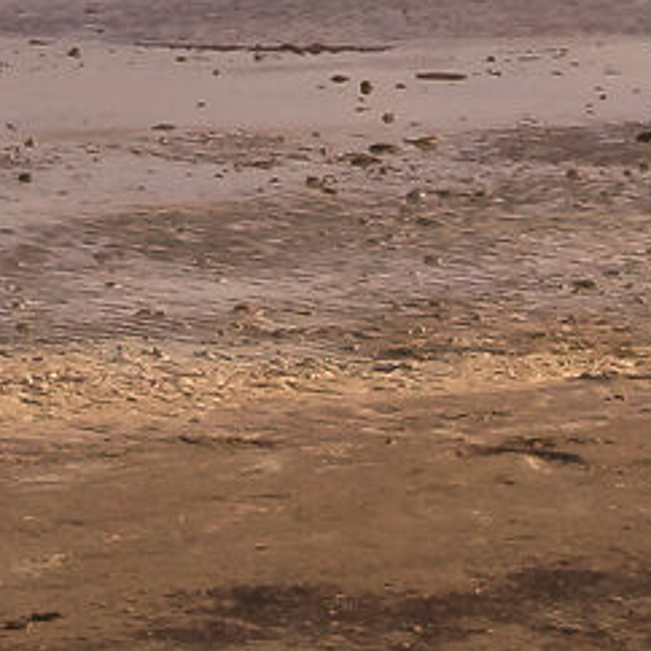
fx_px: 6277
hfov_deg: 5.9
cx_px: -304
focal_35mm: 295
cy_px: -804
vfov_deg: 5.8
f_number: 10
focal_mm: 23.2
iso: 200
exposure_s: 1/250
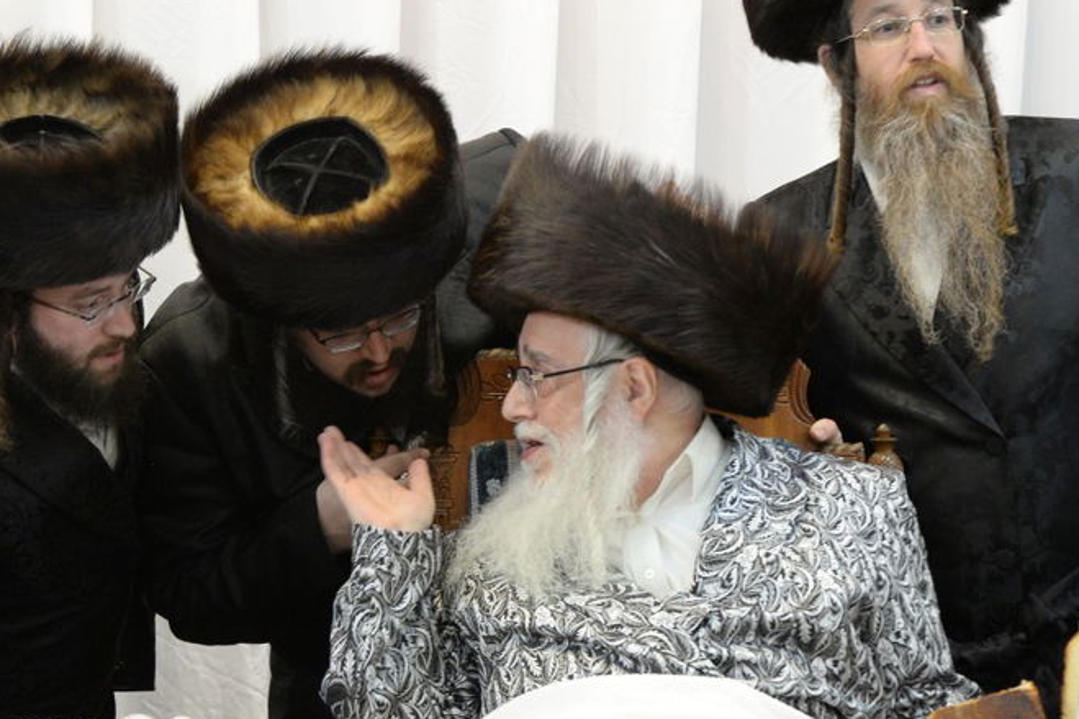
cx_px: 305
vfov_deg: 4.8
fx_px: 8599
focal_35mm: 287
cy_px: 444
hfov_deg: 7.2
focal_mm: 135
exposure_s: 1/100
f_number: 4.5
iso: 2000
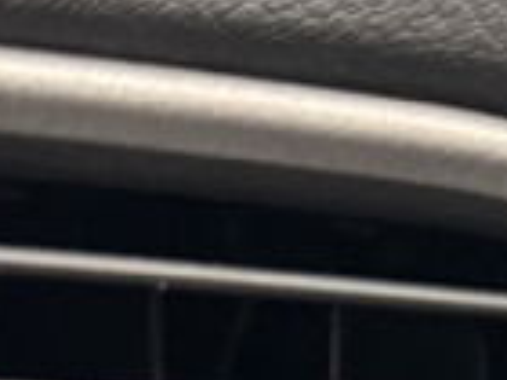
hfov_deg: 10.6
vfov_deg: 7.7
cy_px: 999
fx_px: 2563
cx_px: 938
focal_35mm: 175
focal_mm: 6.76
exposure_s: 1/33
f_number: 1.78
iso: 800
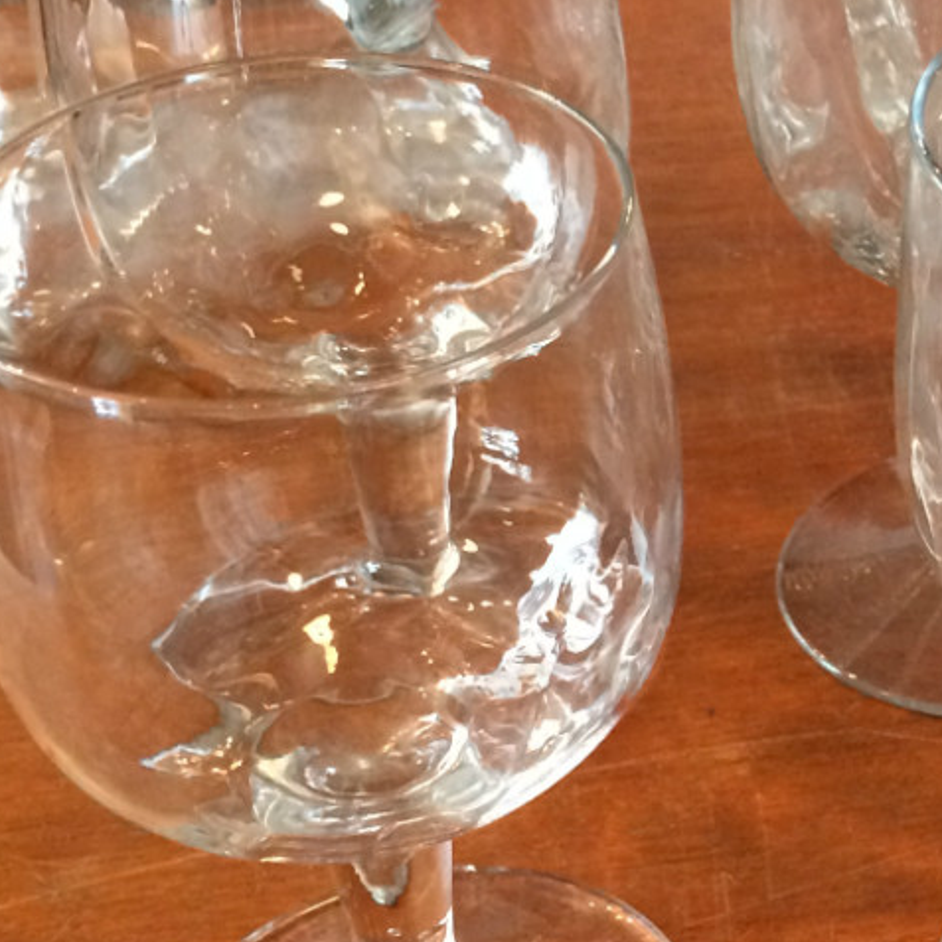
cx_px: 1141
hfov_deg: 18.5
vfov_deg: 19.5
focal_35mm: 89
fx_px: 2740
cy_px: 348
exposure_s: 1/30
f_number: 2.2
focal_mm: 4.12
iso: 250
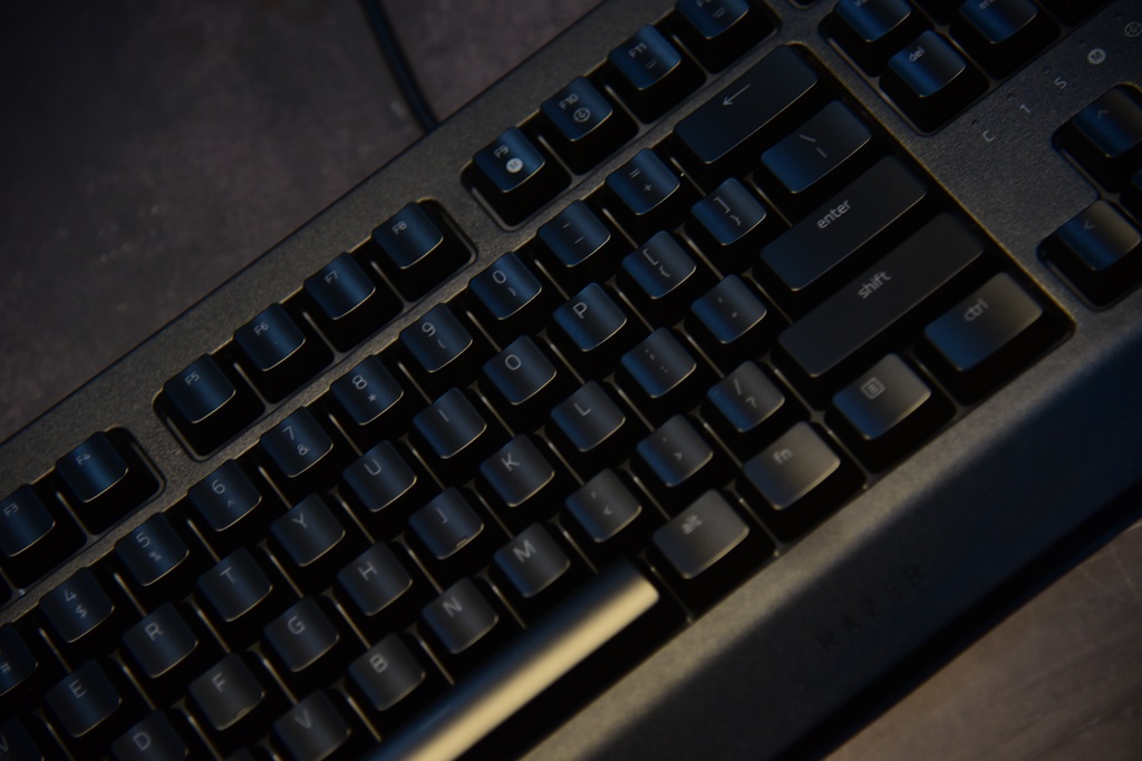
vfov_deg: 11.4
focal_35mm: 120
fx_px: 3807
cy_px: 380
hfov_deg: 17.1
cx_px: 571
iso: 1600
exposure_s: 1/40
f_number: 4
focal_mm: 120
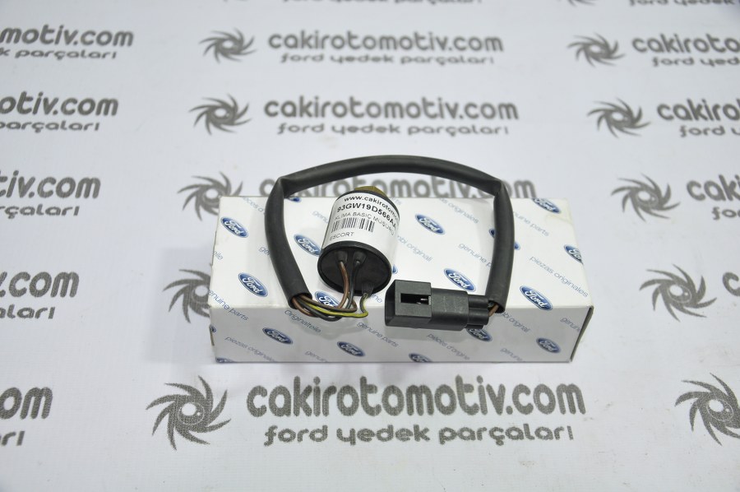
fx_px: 924
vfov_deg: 29.8
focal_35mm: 45
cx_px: 370
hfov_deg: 43.6
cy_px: 246
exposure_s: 1/30
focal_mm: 30
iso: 200
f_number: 4.5
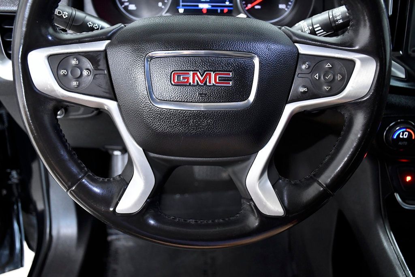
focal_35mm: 36
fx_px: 415
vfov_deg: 36.9
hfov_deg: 53.1
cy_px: 138
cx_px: 208
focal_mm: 24
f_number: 4.5
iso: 2500
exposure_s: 1/80
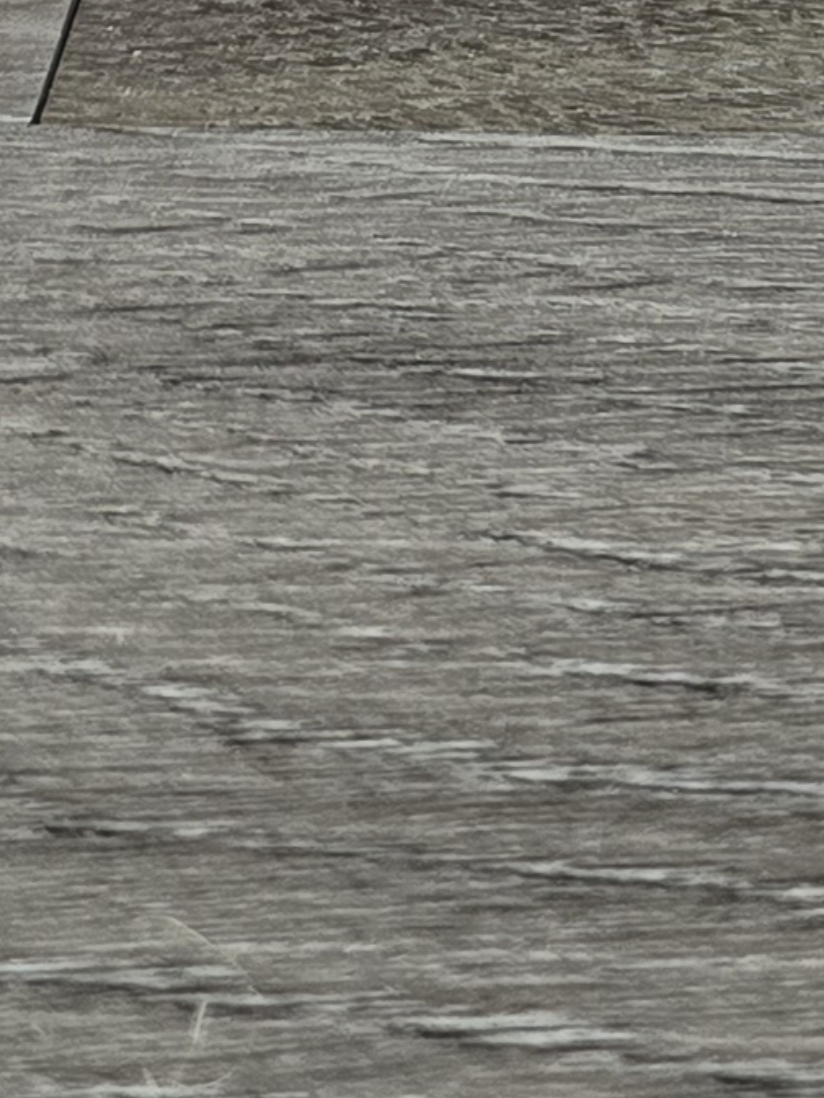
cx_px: 817
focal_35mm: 90
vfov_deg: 16.8
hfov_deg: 16.1
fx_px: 2856
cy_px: -1047
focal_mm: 6.3
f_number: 1.7
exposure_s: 1/120
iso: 125
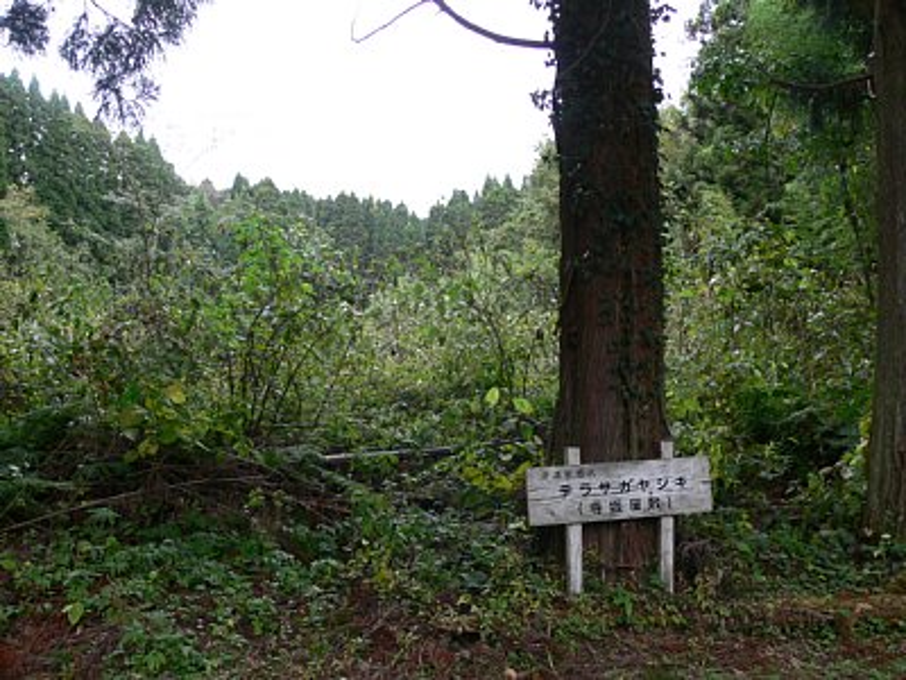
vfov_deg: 40.7
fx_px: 916
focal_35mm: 35
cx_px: 453
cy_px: 340
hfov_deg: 52.6
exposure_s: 1/50
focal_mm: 7.4
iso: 80
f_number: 3.6
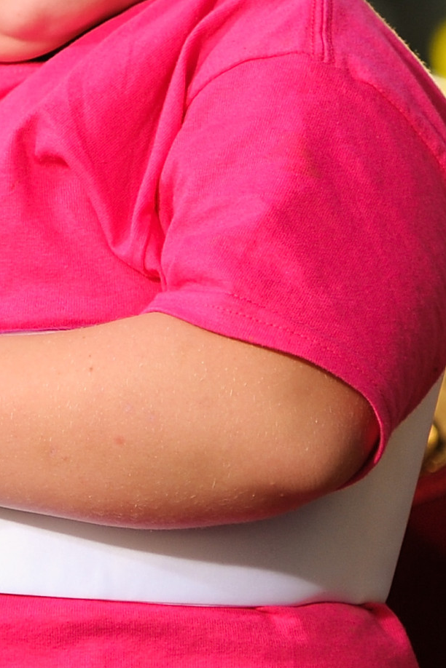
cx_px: -1
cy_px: 105
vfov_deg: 5.7
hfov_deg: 3.8
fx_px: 6764
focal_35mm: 364
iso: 400
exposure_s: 1/1000
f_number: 4
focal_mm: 145
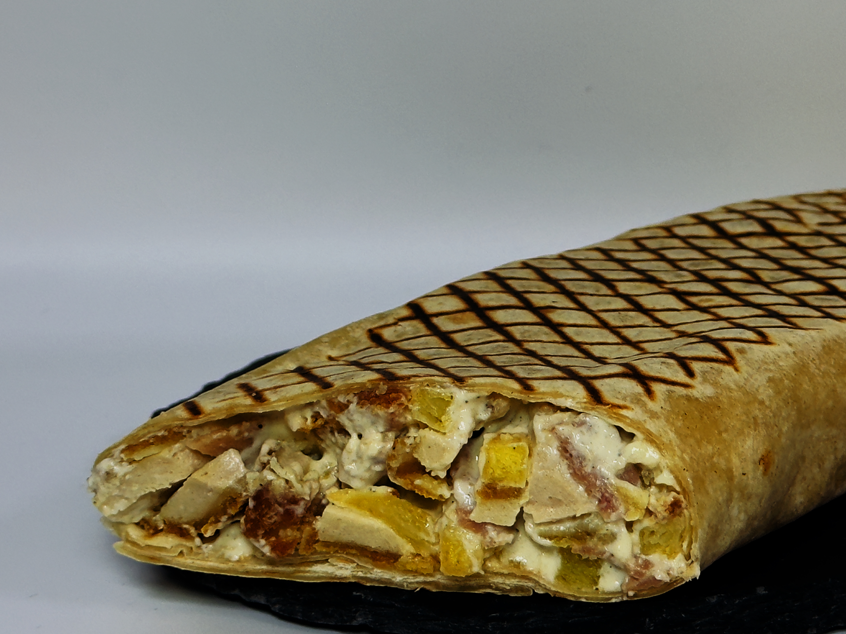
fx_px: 2297
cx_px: 594
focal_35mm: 94
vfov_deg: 15.7
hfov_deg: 20.8
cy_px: 198
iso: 80
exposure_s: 1/77
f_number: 1.78
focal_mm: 6.86
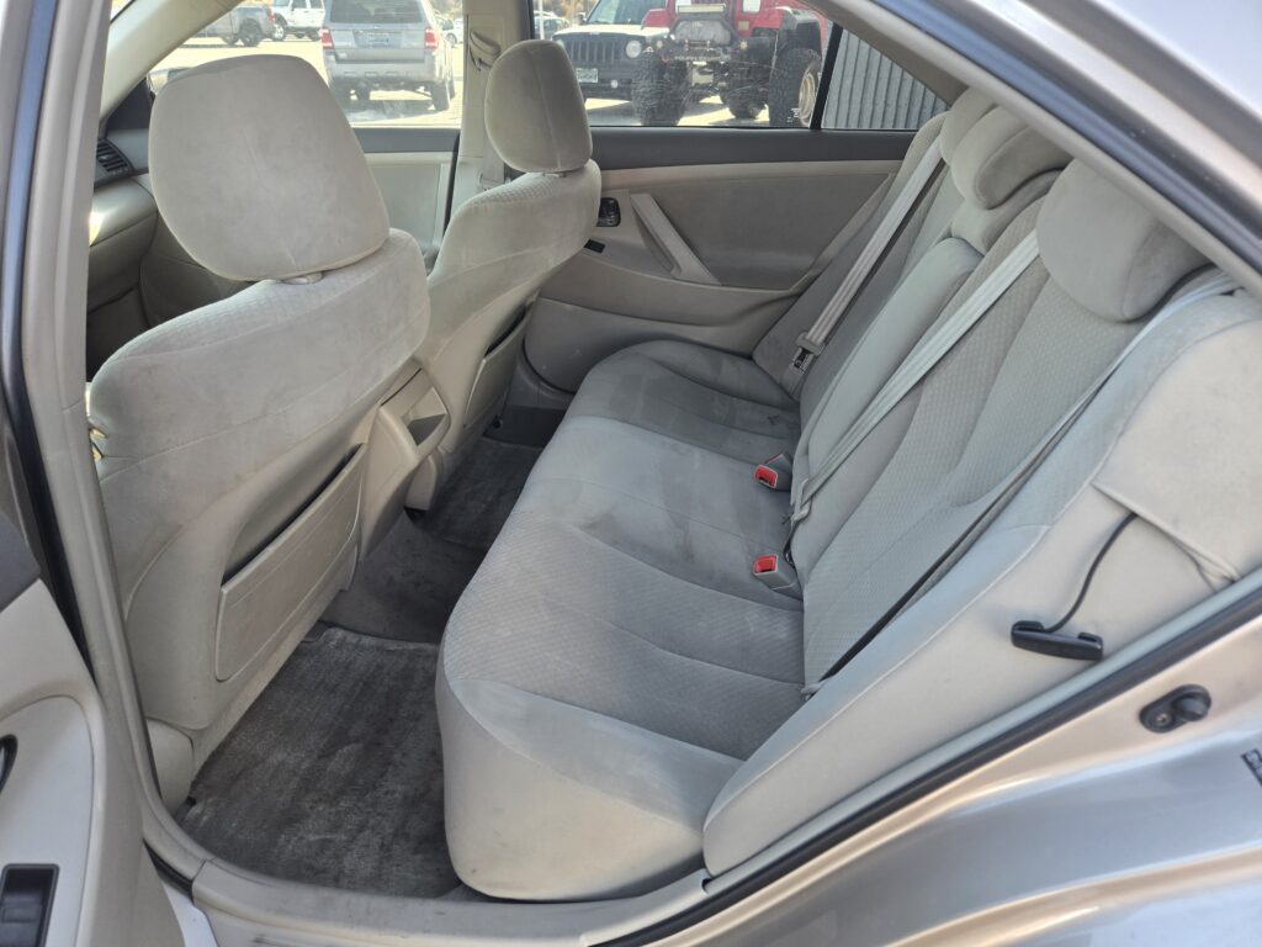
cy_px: 474
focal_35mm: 23
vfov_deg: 58.9
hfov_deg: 73.9
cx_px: 631
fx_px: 839
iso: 80
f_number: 1.8
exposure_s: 1/180
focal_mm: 5.4
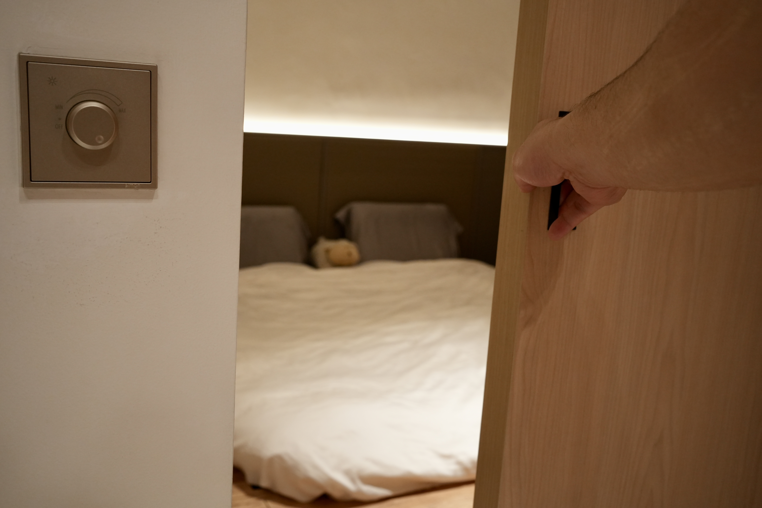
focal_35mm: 35
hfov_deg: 54.4
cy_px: 254
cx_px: 381
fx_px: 741
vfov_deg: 37.9
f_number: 6.3
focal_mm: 35
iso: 2000
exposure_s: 1/40
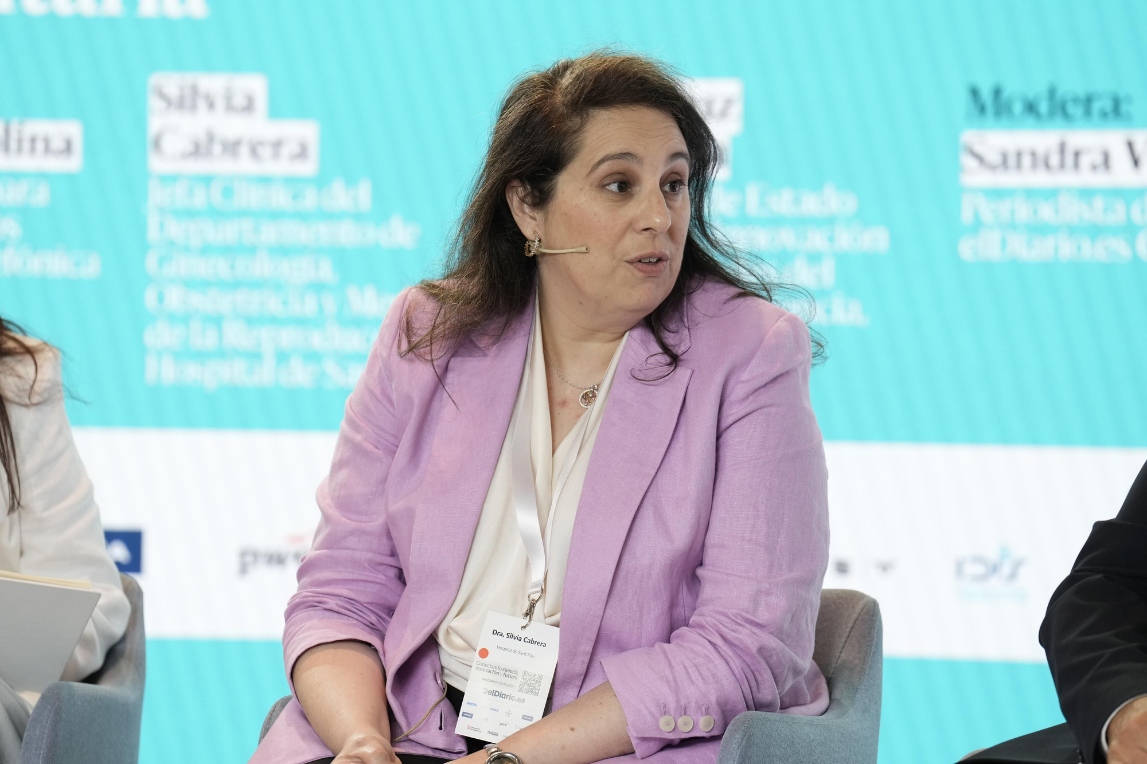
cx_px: 574
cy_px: 382
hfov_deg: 10.4
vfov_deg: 7.0
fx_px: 6276
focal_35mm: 197
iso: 1600
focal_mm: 197
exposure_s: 1/200
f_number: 4.5
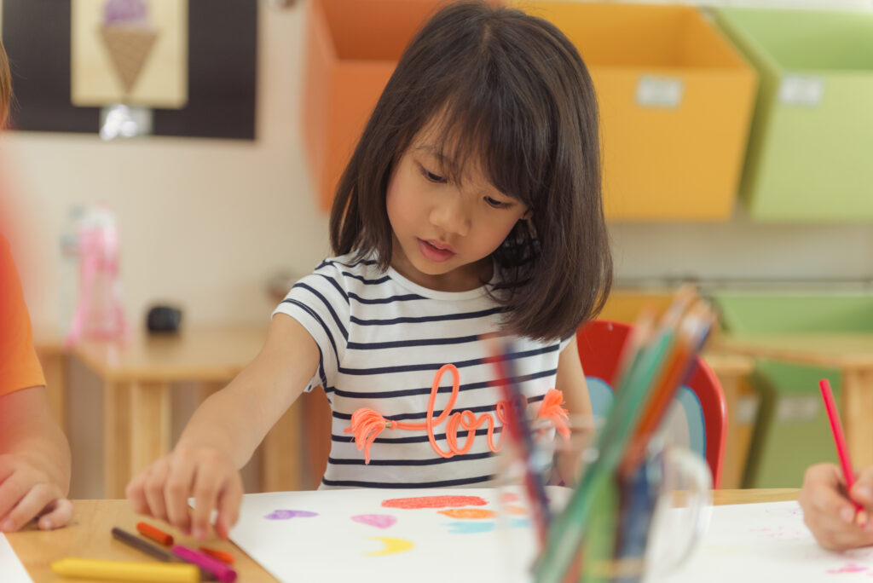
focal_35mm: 70
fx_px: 1698
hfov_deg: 28.8
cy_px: 292
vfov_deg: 19.5
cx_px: 436
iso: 640
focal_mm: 70
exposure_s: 1/200
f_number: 2.8
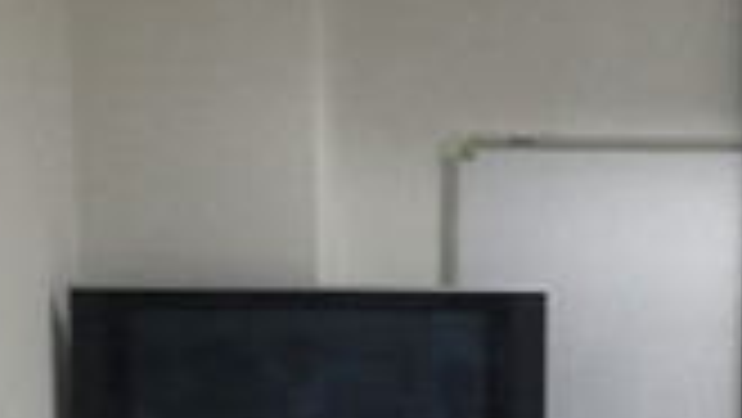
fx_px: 2264
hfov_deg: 18.6
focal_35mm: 115
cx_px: 486
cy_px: 674
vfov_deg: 10.1
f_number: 2.2
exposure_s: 1/17
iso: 50
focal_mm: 4.15
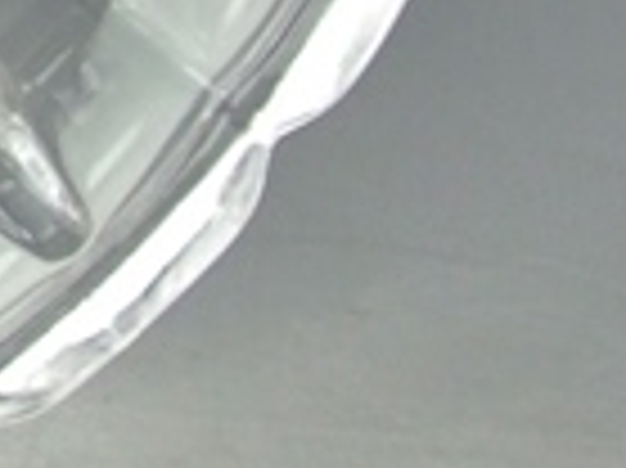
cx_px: -763
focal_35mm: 236
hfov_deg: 7.9
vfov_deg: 5.8
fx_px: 4264
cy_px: -963
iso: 400
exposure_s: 1/100
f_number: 3.8
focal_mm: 12.7
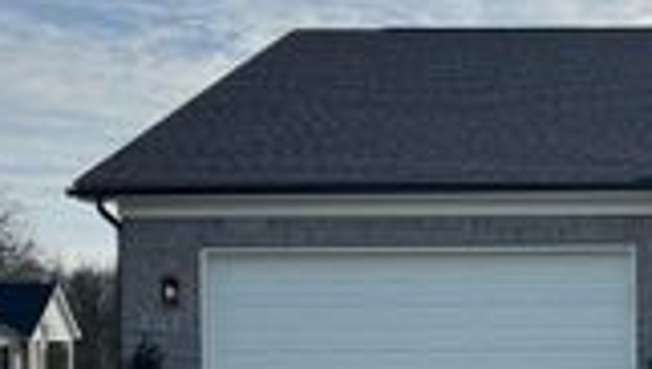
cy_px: 363
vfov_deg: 13.6
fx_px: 1523
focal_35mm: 88
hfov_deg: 22.7
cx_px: 729
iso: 50
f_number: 1.5
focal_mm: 5.7
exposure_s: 1/5882
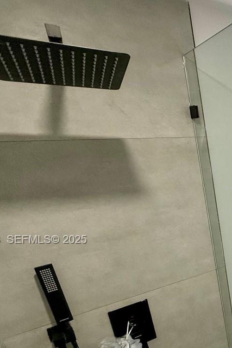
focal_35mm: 31
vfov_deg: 58.5
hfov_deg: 31.1
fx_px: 300
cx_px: 313
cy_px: 240
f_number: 2.2
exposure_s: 1/120
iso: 250
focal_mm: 2.22
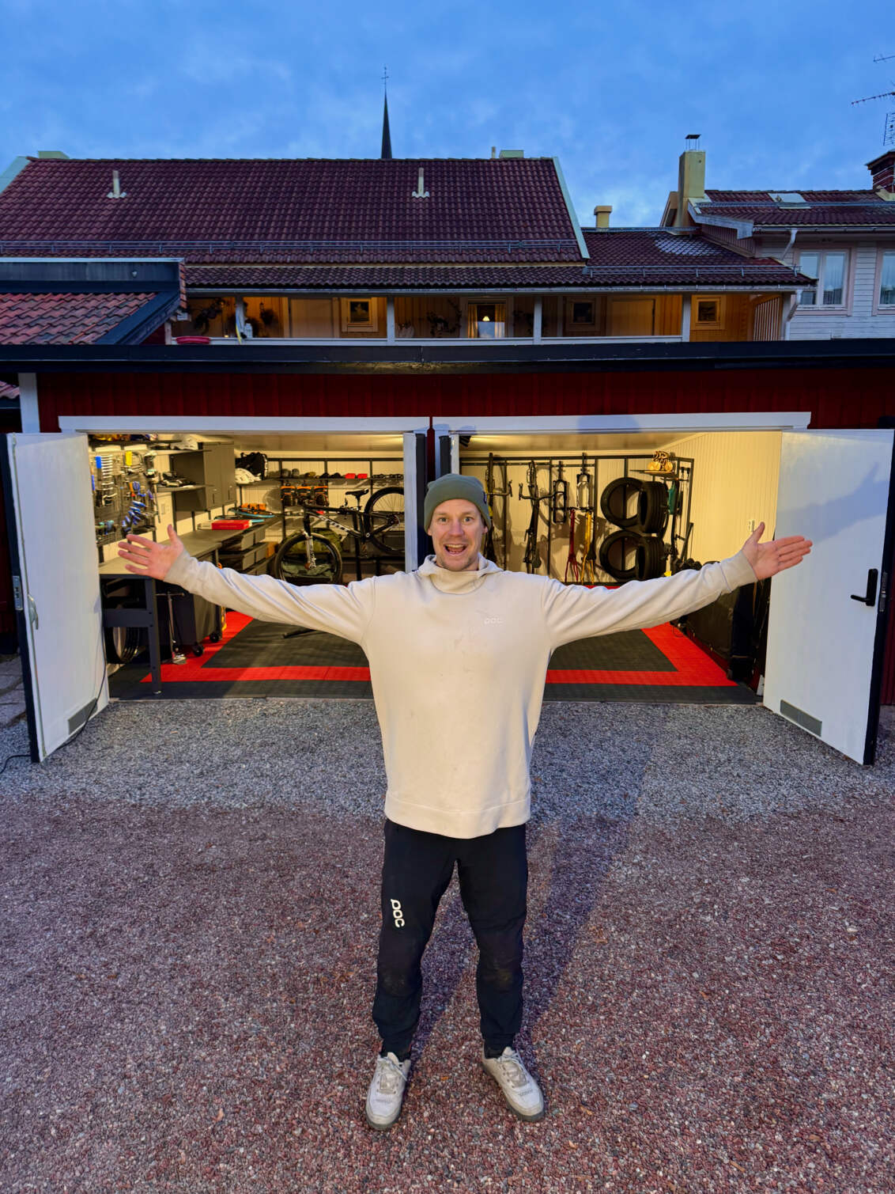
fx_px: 827
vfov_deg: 71.6
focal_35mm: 24
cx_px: 448
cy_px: 597
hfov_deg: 56.8
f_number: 1.78
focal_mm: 6.76
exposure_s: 1/50
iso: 160
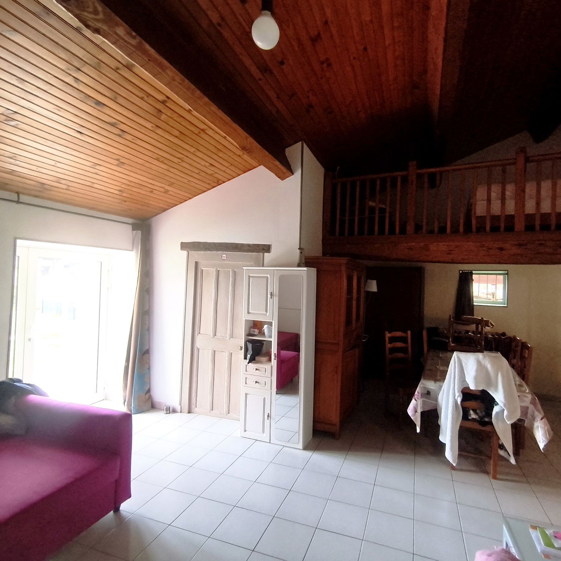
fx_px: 330
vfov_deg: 80.7
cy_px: 276
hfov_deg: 80.4
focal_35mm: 18
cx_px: 314
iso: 250
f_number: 2.2
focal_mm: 1.65
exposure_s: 1/50
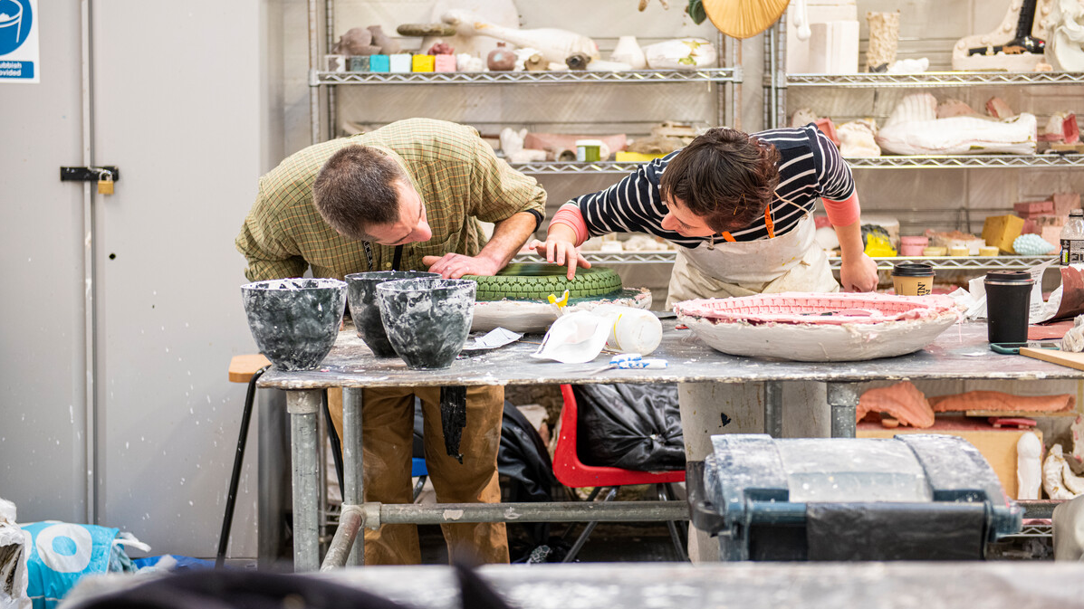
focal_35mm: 63
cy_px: 297
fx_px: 1811
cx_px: 542
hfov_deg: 33.3
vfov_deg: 19.1
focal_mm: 60
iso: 800
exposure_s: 1/100
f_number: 3.2
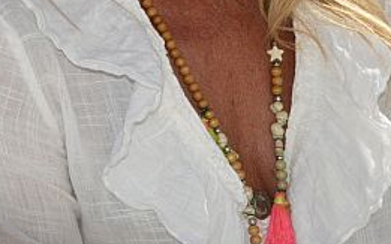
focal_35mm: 204
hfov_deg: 10.0
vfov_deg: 6.3
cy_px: -246
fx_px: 2173
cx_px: -159
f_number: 9
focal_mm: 34
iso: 100
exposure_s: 1/200
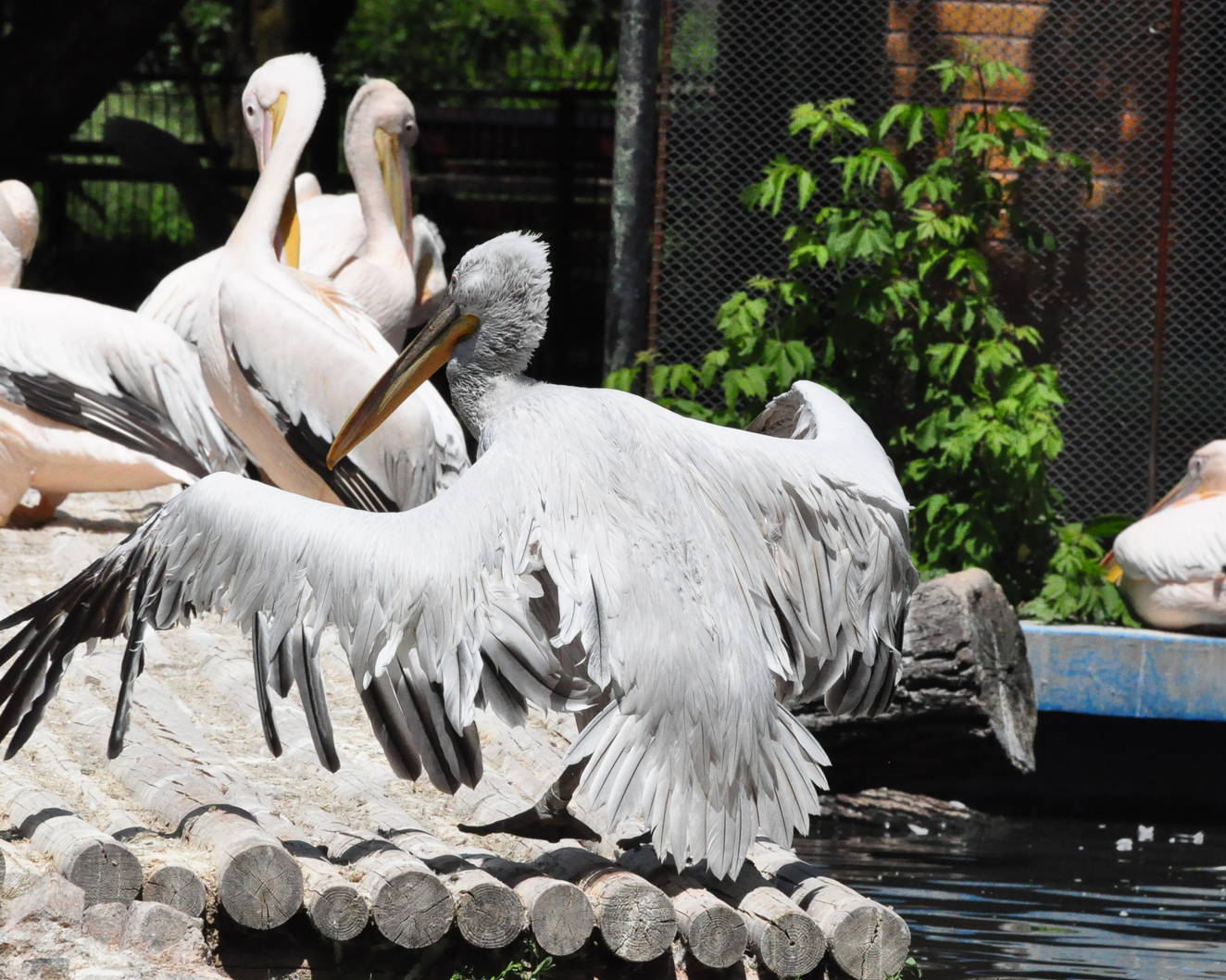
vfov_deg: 4.0
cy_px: 491
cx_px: 541
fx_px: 14186
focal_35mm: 391
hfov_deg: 4.9
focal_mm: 230
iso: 3200
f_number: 14
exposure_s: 1/4000
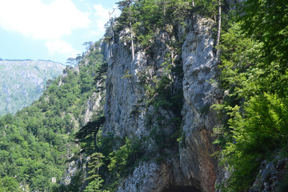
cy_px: 96
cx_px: 144
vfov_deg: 25.1
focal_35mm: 54
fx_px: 432
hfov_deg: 36.9
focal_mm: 36
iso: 400
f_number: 9
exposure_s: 1/125
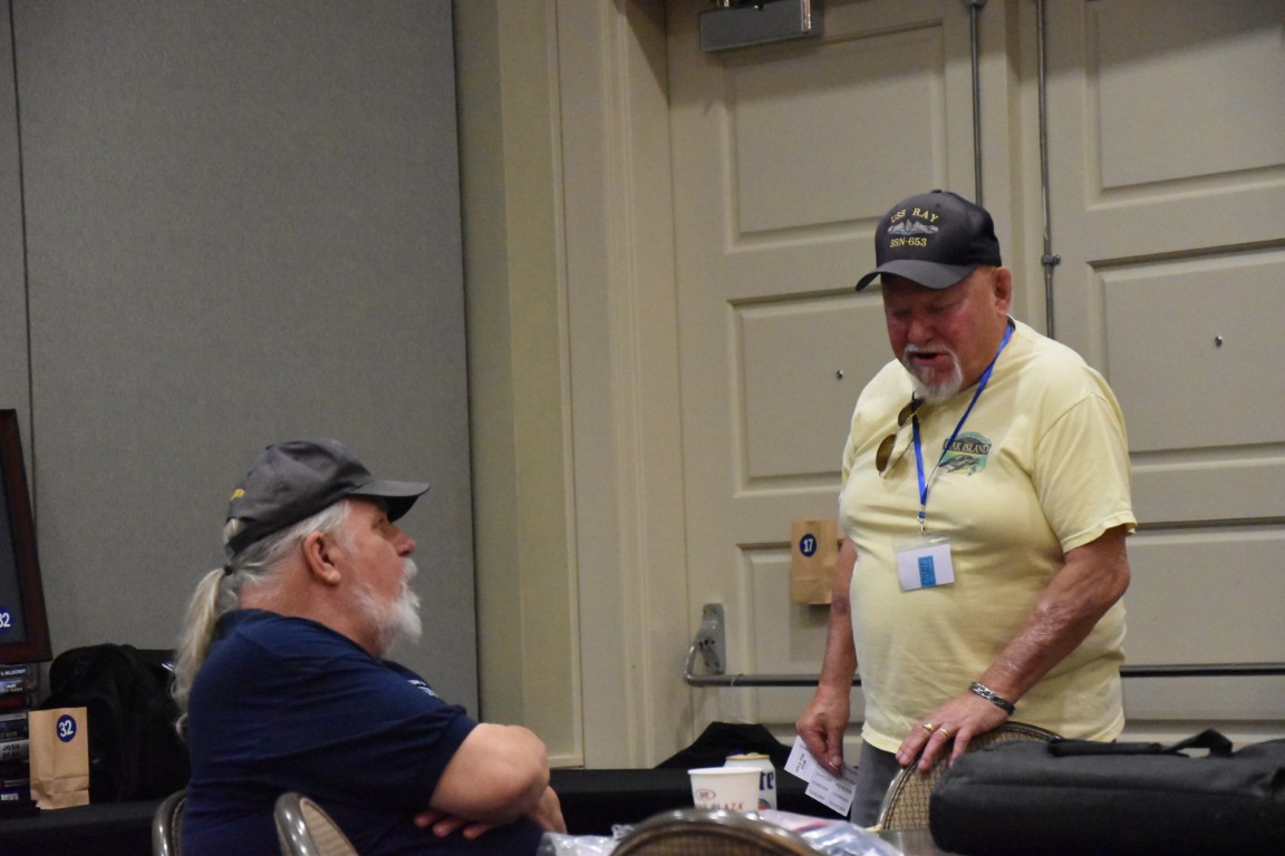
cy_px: 428
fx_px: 4015
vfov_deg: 12.2
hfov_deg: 18.2
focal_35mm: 112
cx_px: 642
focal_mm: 75
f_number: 5.3
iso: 10000
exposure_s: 1/125
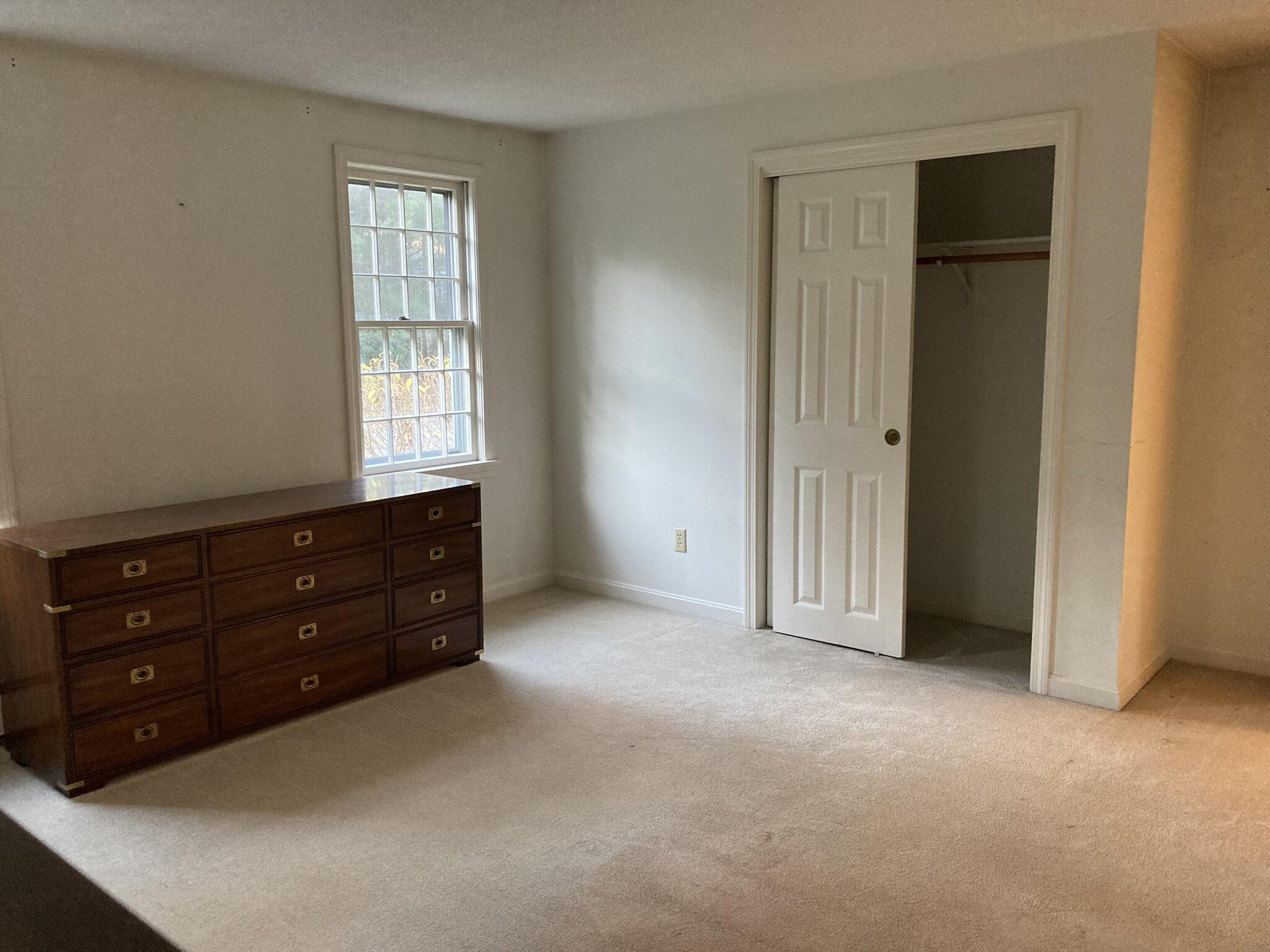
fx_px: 1027
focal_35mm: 28
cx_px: 635
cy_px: 476
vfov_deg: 49.7
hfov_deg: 63.4
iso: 400
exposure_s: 1/40
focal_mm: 3.99
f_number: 1.8
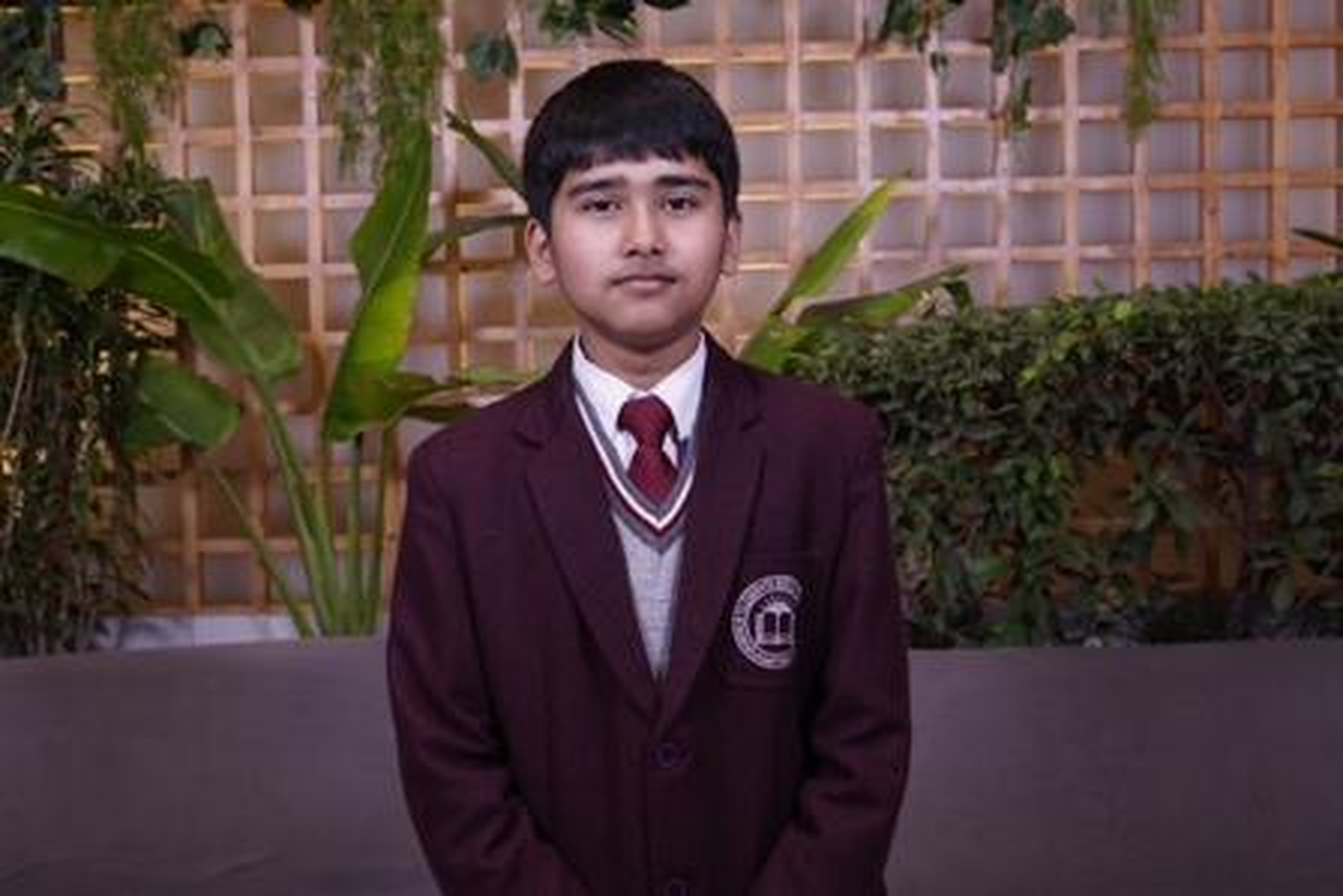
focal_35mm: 45
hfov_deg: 43.6
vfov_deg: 29.9
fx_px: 1679
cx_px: 672
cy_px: 448
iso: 500
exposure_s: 1/125
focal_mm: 30
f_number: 5
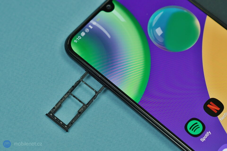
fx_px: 347
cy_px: 76
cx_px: 114
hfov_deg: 36.3
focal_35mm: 55
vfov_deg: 24.6
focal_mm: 55
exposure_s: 1/125
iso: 200
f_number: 3.5
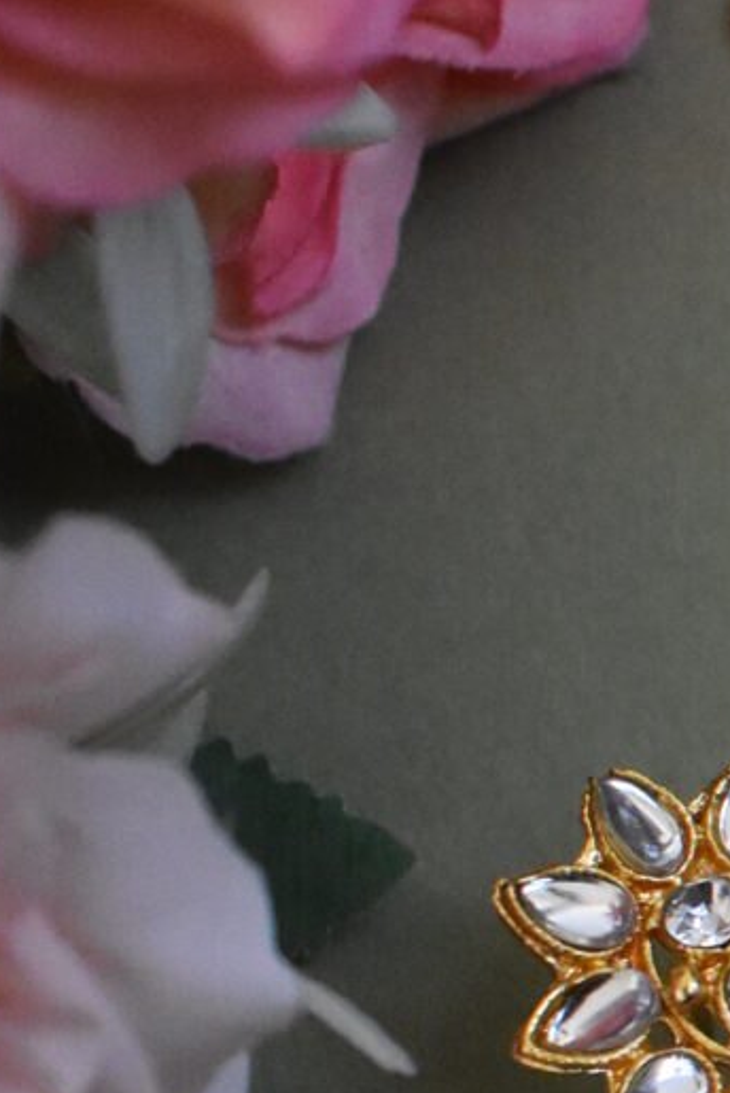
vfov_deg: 13.0
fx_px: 4753
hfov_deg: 8.2
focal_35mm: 156
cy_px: 1014
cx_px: 1680
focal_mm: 21
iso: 2200
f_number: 3.8
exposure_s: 1/500
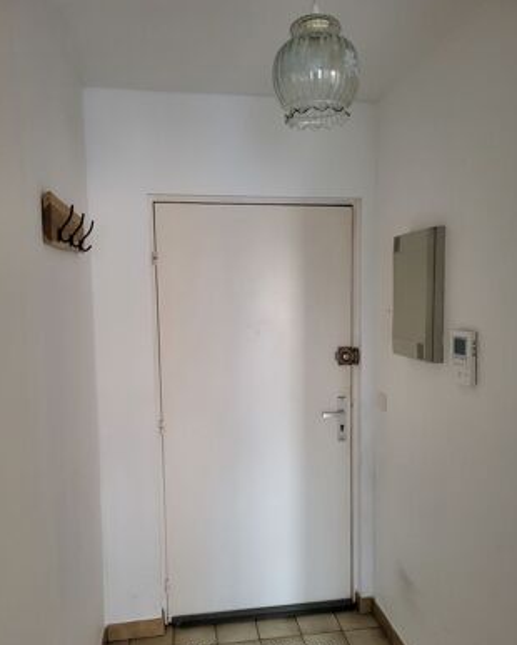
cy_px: 341
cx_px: 260
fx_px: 535
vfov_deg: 62.1
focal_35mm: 28
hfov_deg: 51.6
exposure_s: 1/50
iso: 640
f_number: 1.8
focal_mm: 5.4
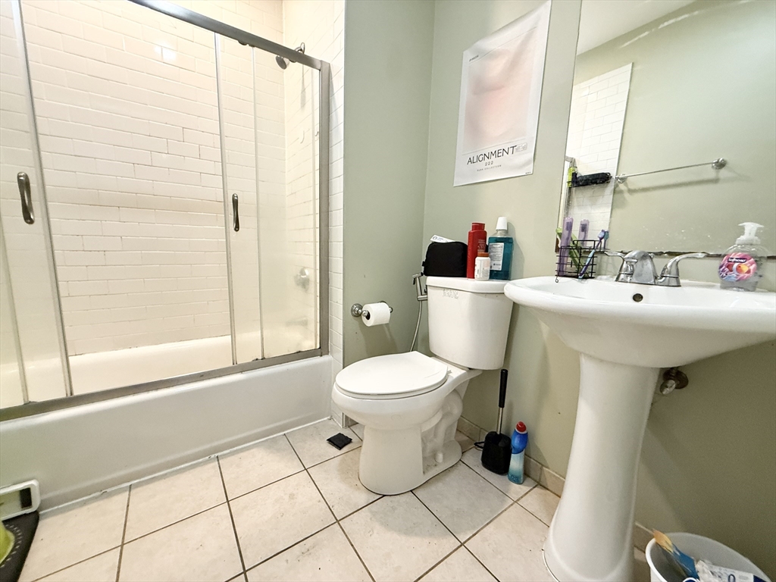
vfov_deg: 85.7
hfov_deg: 102.1
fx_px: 314
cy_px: 291
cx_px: 388
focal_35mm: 14
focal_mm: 2.22
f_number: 2.2
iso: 400
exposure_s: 1/60
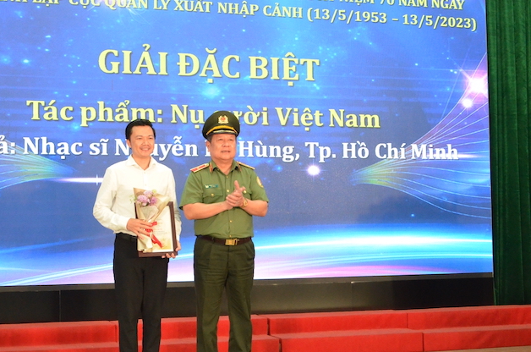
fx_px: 957
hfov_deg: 30.9
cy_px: 171
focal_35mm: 65
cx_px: 194
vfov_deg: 20.8
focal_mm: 34
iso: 4000
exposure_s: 1/125
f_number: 5.6
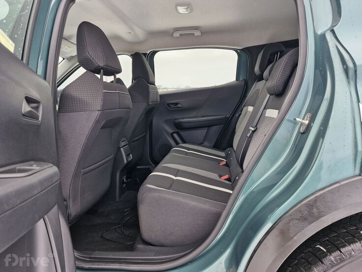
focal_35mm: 23
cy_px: 136
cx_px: 181
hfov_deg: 73.9
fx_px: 241
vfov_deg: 58.9
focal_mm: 5.54
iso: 64
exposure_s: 1/180
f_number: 1.8
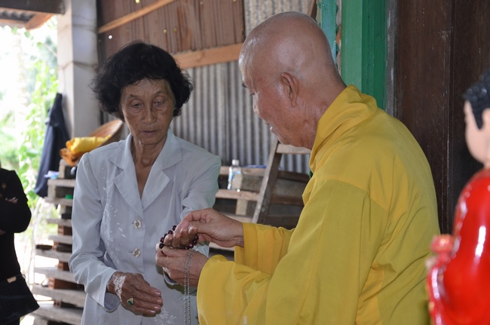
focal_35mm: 72
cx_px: 245
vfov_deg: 18.9
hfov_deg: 28.1
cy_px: 162
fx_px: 978
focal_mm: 48
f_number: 5
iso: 1000
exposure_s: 1/200
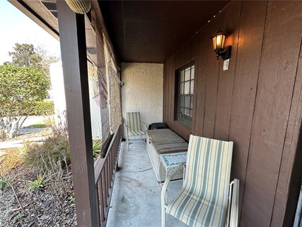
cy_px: 114
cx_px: 151
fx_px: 122
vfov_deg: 85.6
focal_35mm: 14
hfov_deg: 102.1
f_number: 2.2
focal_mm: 2.22
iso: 64
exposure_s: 1/99
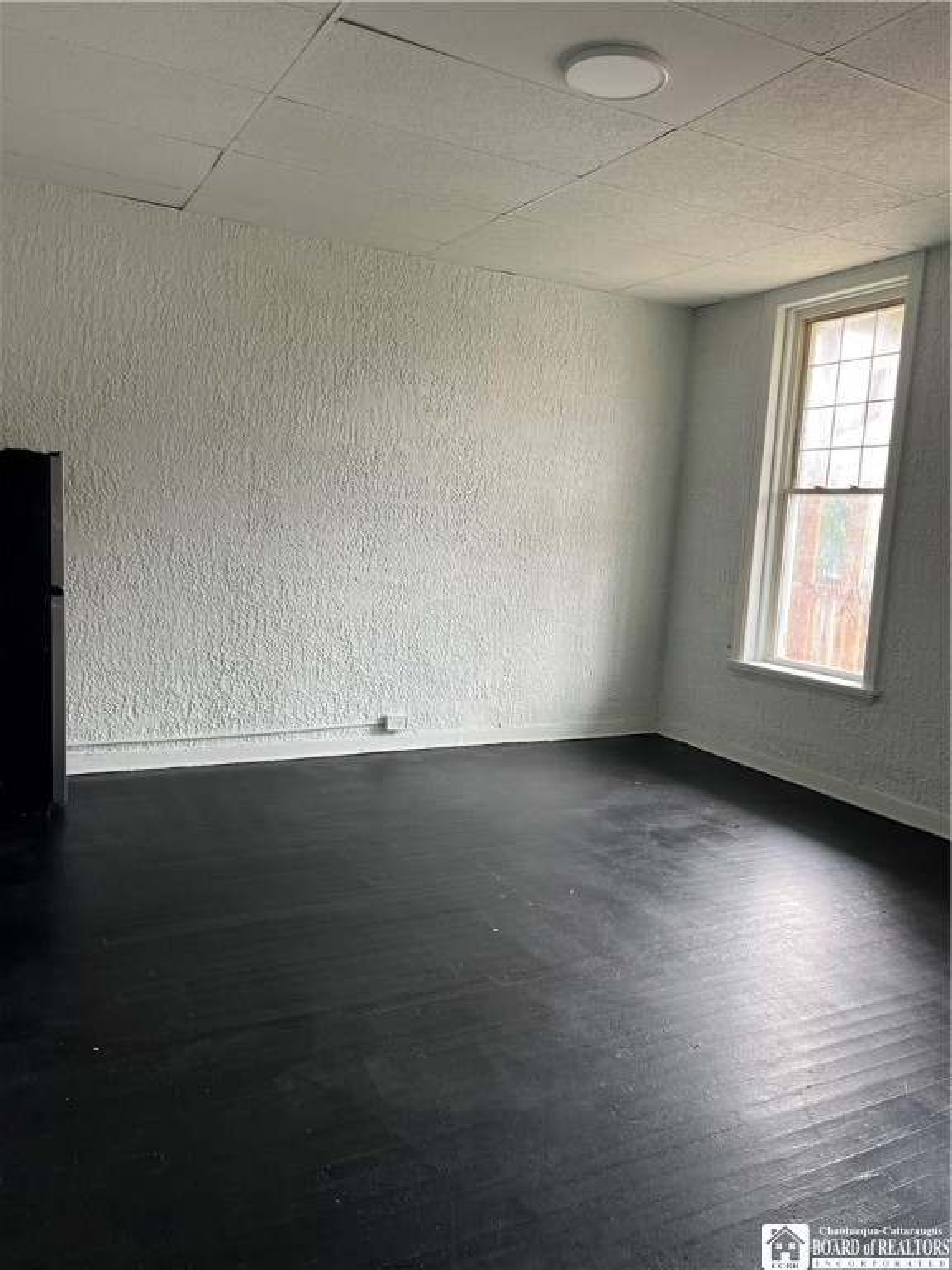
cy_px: 635
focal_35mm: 26
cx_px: 476
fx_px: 953
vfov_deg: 67.3
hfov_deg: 53.1
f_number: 1.6
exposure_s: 1/60
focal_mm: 5.1
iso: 64
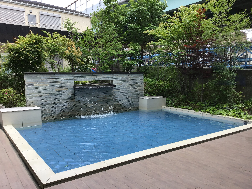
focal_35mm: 31
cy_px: 94
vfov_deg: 45.4
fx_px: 226
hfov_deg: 58.4
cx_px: 126
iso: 25
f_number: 2.4
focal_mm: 3.3
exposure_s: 1/360
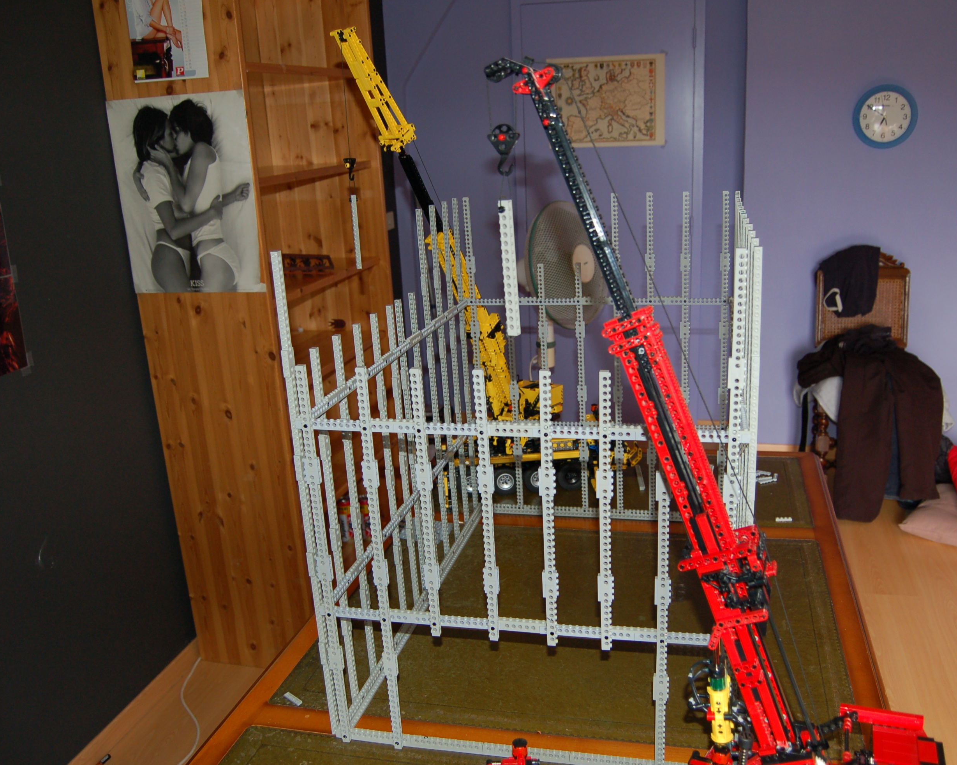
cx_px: 532
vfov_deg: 47.1
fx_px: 878
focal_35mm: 31
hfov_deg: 57.0
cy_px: 382
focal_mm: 18
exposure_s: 1/60
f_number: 3.5
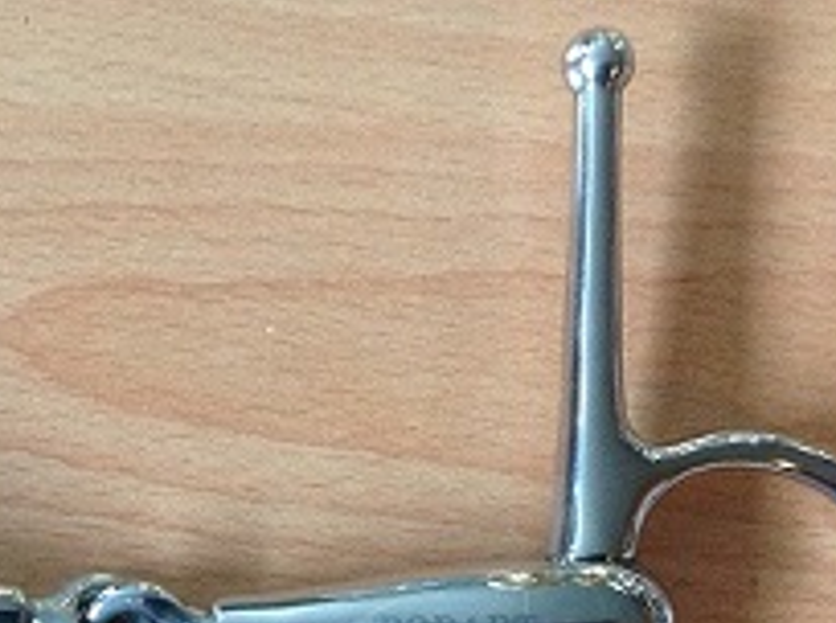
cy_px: 625
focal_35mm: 78
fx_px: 1879
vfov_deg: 18.3
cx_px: 57
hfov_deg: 24.3
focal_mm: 4.28
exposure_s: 1/15
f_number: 2.4
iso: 160
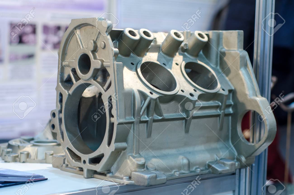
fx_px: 611
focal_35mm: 75
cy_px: 98
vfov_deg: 18.1
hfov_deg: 27.0
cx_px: 147
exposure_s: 1/90
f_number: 2.8
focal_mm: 50
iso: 500
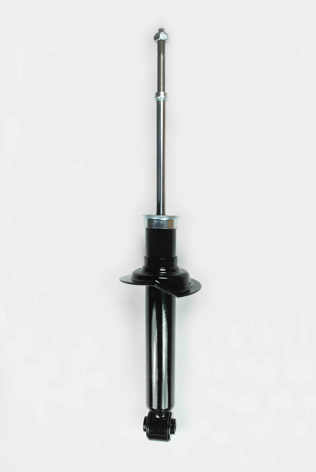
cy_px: 236
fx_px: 394
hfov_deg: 43.7
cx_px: 158
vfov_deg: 61.9
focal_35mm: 30
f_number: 7.1
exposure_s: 1/160
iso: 200
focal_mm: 20
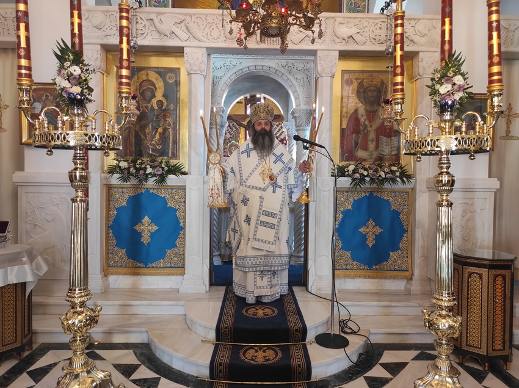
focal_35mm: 25
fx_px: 375
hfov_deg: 69.4
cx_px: 260
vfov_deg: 54.8
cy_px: 194
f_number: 1.89
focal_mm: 5.43
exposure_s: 1/33
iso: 306
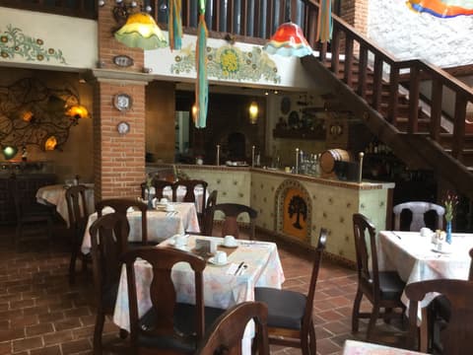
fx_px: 424
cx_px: 236
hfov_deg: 58.4
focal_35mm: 31
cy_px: 178
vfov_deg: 45.4
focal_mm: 3.3
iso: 64
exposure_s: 1/30
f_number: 2.4
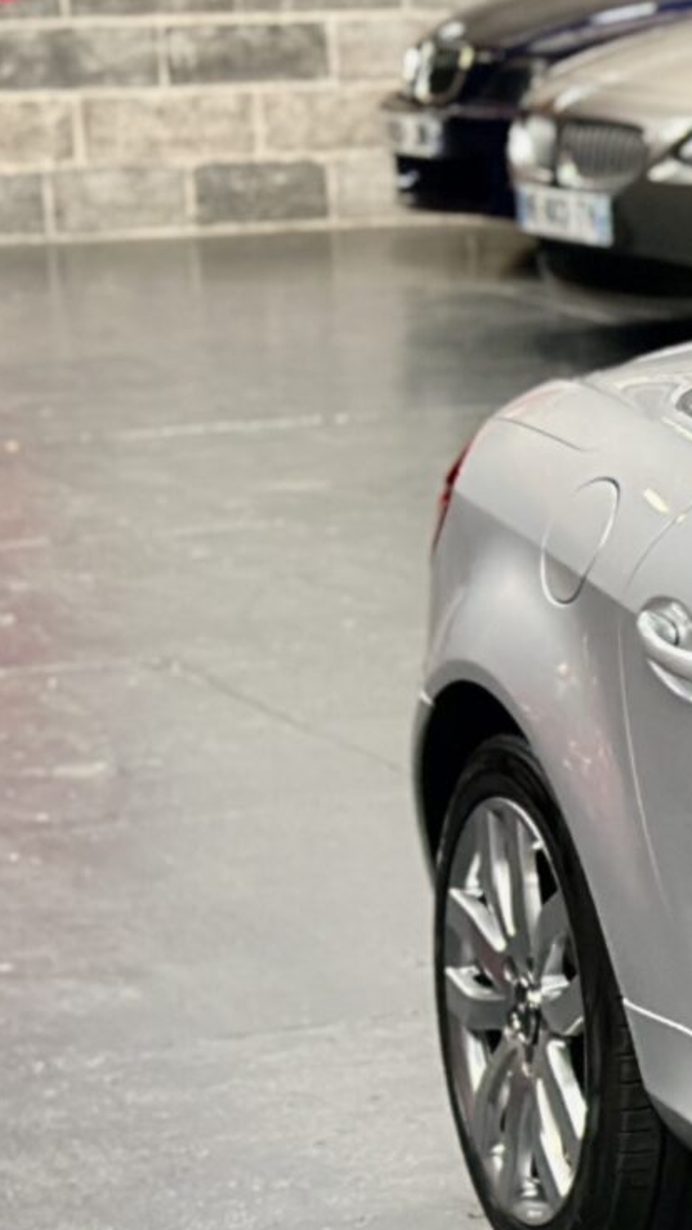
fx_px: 5937
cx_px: 2104
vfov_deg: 11.8
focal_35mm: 182
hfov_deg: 6.1
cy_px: 824
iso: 125
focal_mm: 6.86
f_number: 1.78
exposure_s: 1/121
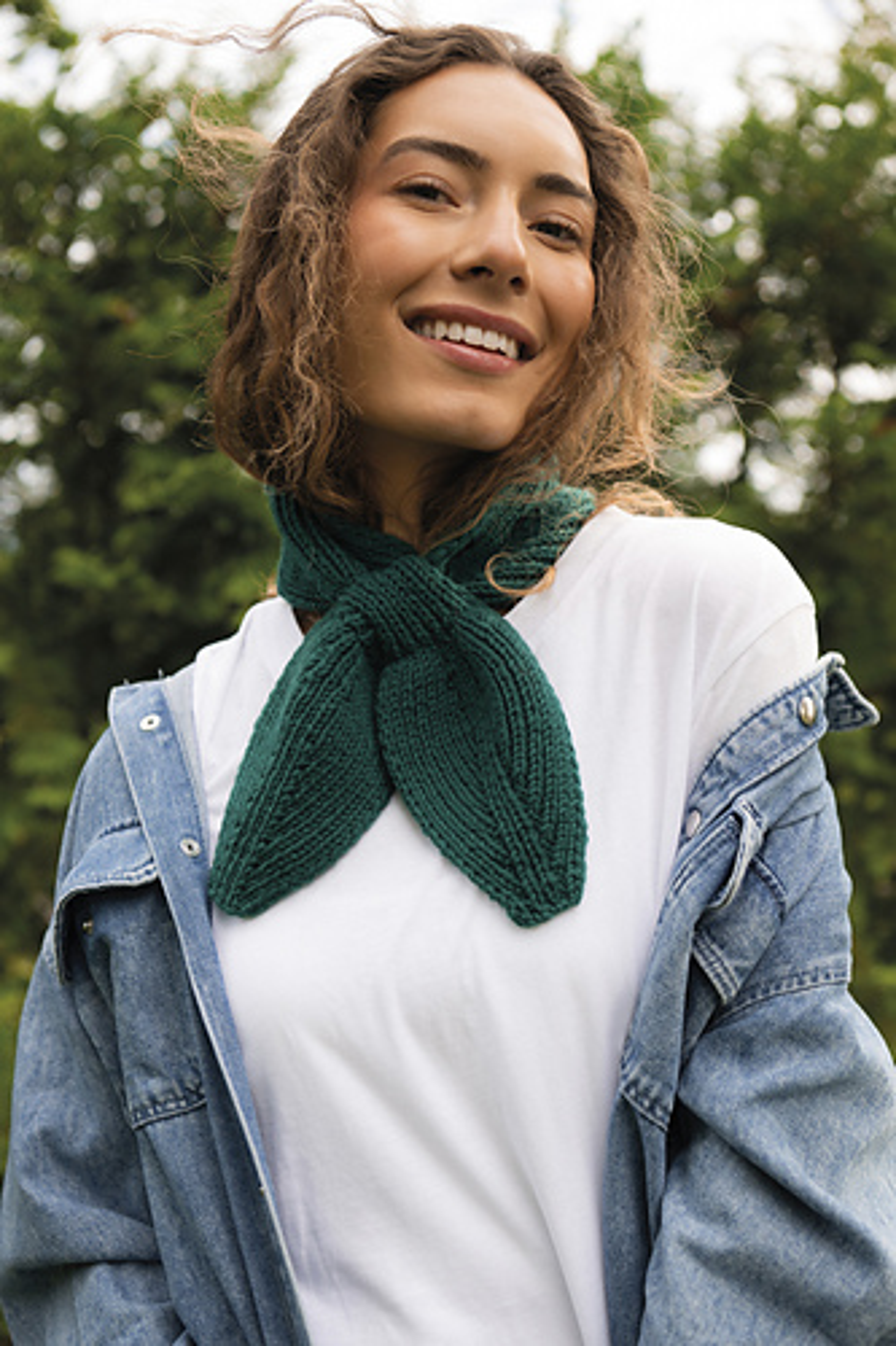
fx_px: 1793
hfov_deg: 28.1
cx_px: 448
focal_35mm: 48
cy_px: 673
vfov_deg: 41.1
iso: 200
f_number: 4
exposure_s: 1/320
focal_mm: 48
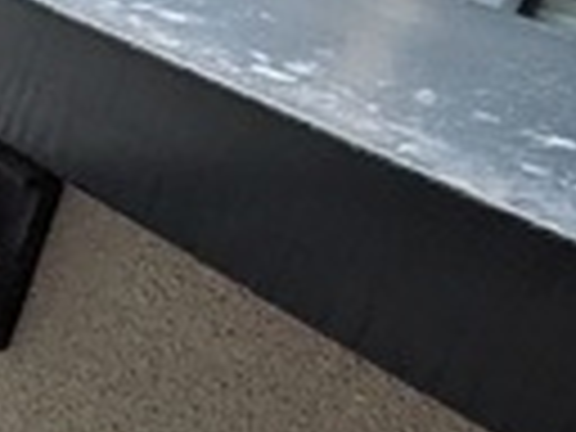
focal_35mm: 105
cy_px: 598
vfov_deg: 13.5
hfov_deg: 12.1
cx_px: -1026
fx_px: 1747
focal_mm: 1.83
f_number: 2.2
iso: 48
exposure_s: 1/962
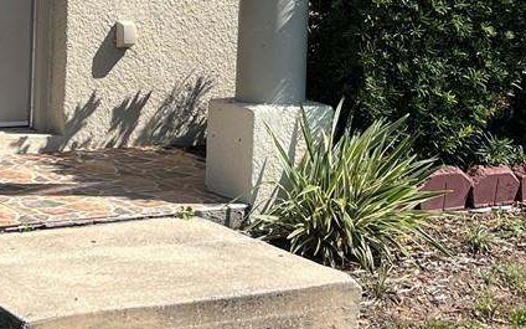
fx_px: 1491
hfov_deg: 20.0
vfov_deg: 12.2
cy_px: -91
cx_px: 303
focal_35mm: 104
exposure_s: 1/3460
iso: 50
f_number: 1.5
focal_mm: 5.7
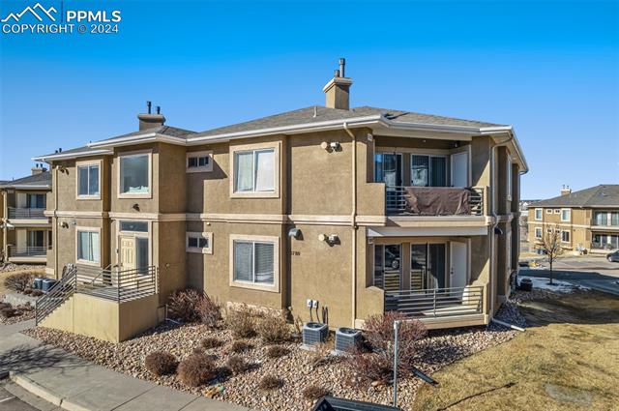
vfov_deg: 57.1
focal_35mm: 22
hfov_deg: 78.7
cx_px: 310
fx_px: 378
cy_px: 206
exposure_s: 1/1000
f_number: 2.8
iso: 100
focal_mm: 8.38
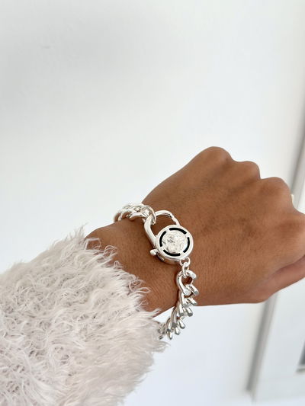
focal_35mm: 48
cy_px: 203
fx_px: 564
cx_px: 152
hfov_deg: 30.3
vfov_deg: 39.6
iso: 80
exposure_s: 1/313
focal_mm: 6.86
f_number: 1.78
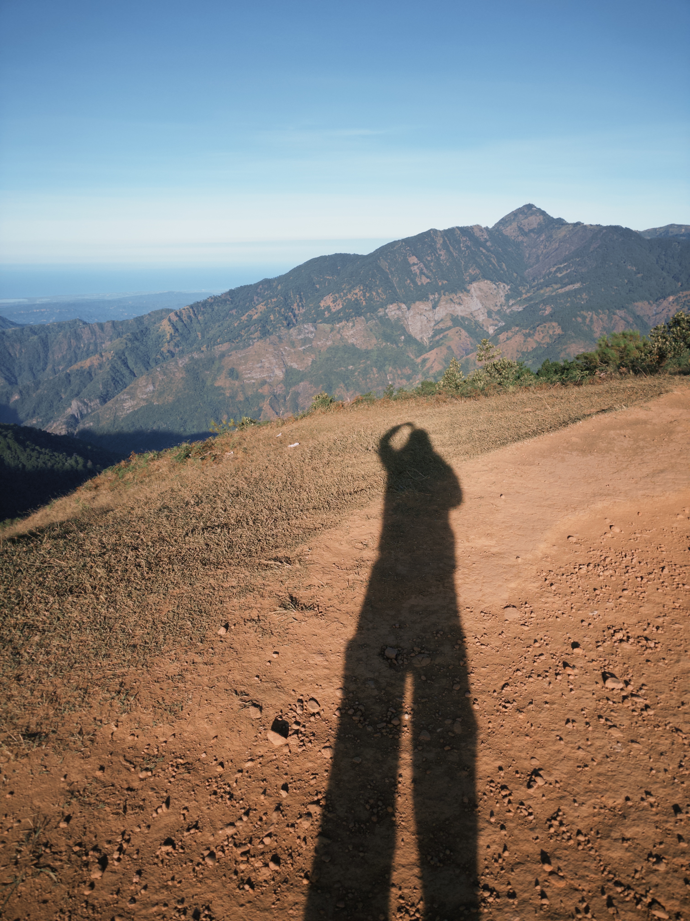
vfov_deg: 67.3
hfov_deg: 53.1
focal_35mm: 26
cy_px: 460
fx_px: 691
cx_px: 345
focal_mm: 5.96
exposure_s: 1/6711
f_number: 1.6
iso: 50
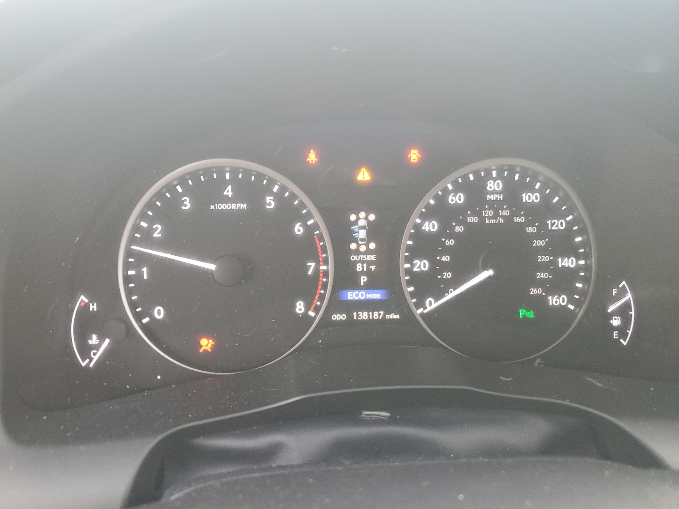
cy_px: 254
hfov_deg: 67.3
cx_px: 340
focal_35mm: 26
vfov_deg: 53.1
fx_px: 510
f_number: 1.5
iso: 146
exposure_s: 1/60.2
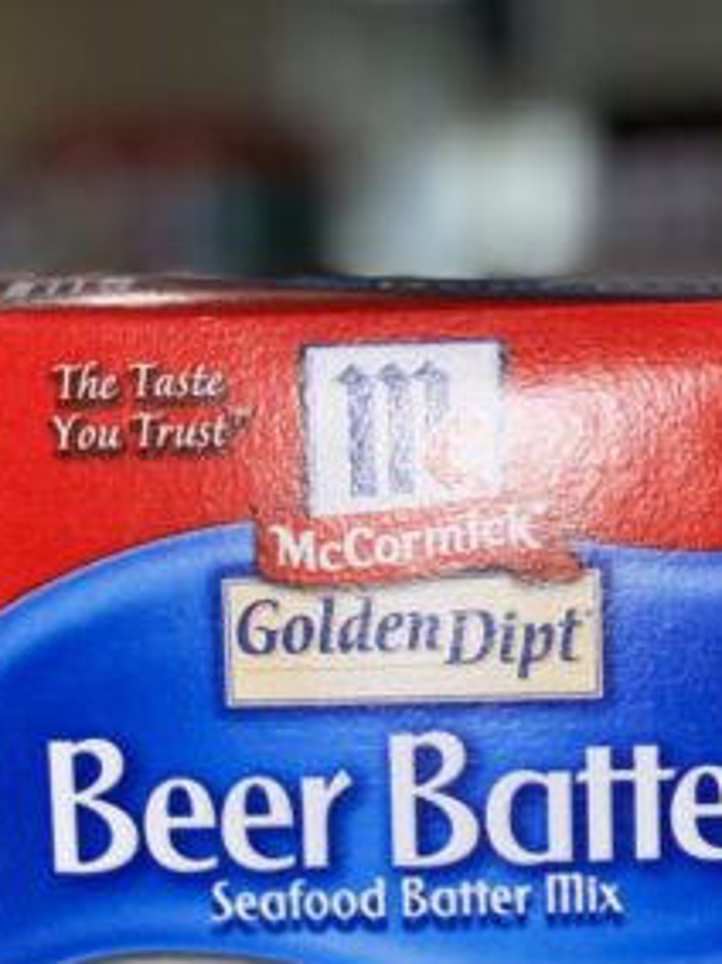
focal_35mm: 113
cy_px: 942
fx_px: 3145
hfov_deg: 13.1
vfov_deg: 17.1
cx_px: 419
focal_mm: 6.76
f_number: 1.78
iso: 50
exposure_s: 1/217
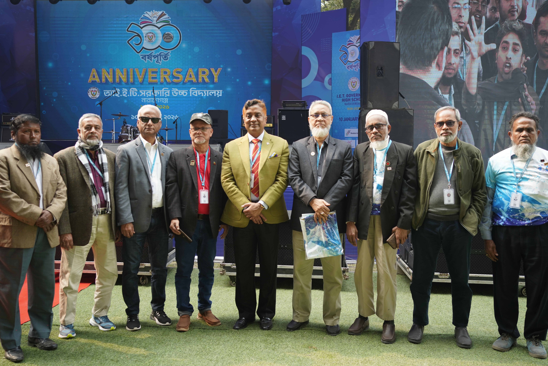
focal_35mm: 35
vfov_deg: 37.9
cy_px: 183
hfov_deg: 54.4
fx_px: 533
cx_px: 274
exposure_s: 1/200
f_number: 3.5
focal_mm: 35
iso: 250
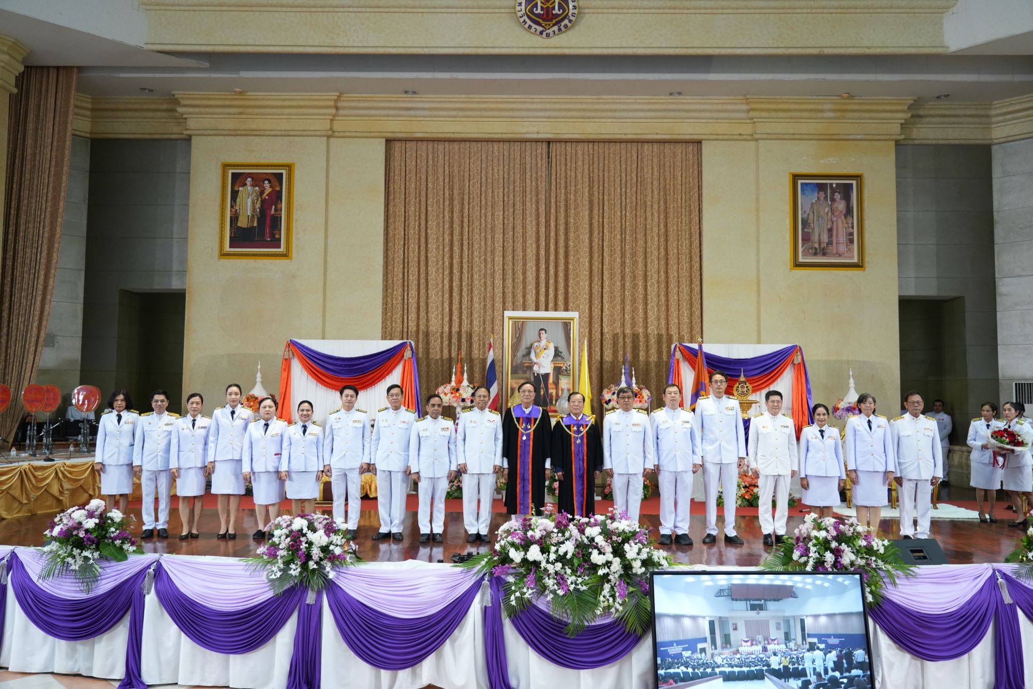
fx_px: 803
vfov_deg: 46.4
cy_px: 344
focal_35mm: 28
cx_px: 516
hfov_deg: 65.5
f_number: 4
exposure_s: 1/80
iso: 1600
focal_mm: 28
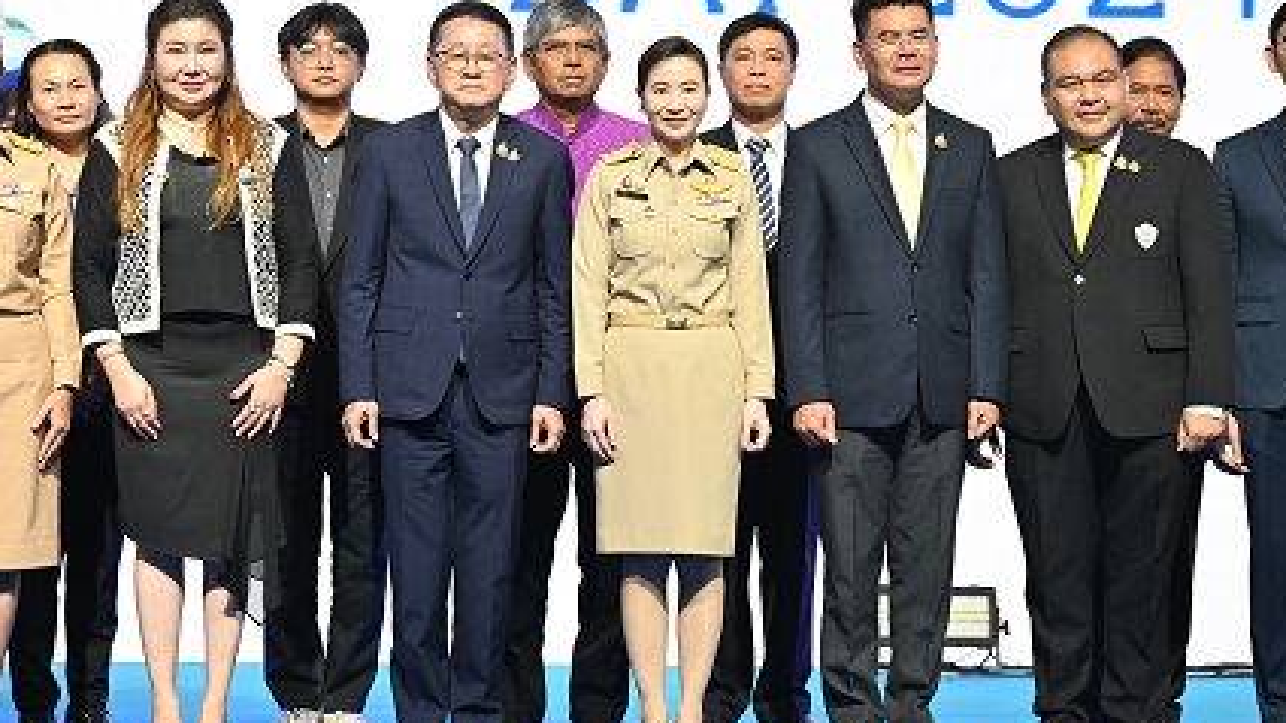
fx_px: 5490
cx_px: 483
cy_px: 250
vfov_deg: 7.5
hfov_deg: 13.3
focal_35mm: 161
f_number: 4
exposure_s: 1/250
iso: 1400
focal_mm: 120
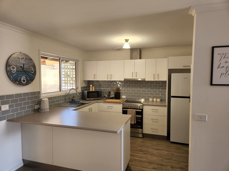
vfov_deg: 58.9
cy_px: 86
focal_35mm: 23
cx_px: 114
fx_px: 152
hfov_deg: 73.9
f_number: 1.8
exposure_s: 1/180
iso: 200
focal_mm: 5.4
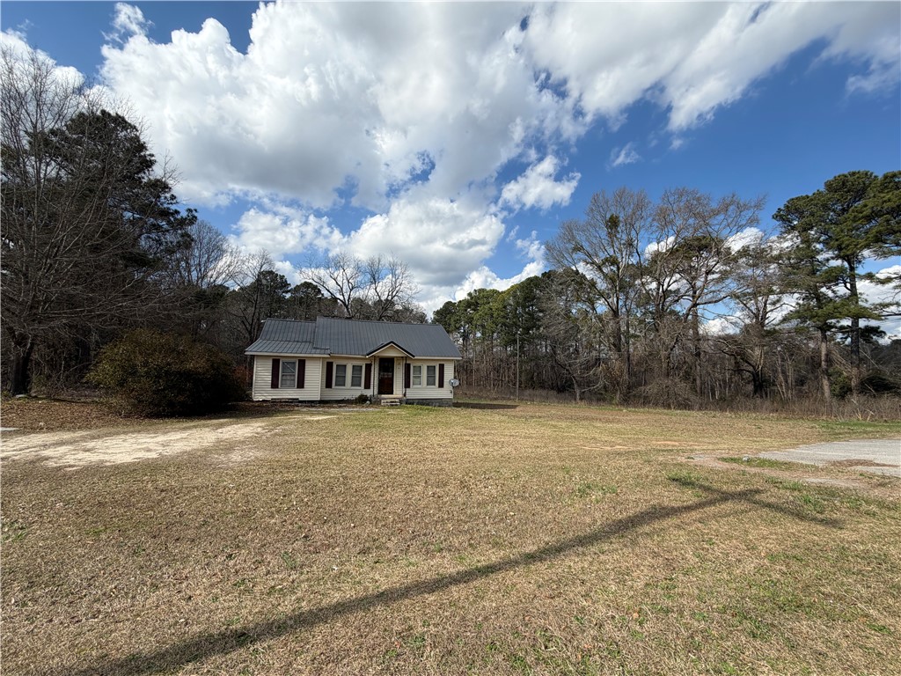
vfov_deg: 85.7
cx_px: 450
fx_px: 364
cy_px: 338
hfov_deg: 102.1
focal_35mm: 14
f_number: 2.2
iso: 20
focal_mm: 2.22
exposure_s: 1/985
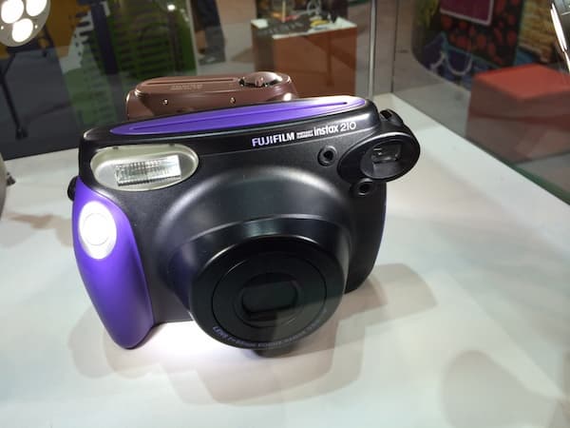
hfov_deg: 60.0
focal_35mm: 30
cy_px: 214
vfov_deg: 46.8
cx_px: 285
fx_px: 494
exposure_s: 1/120
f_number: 2.2
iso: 40
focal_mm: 4.12
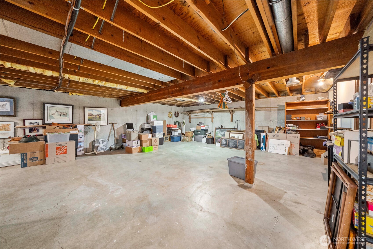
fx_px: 124
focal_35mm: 12
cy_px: 124
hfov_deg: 112.6
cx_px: 186
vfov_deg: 90.0
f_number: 6.7
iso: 1000
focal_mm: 12
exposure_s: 1/4
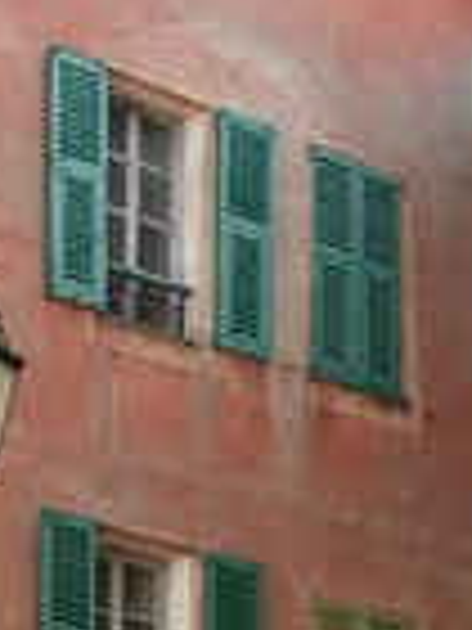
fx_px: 3582
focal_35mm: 197
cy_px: 862
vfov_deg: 9.8
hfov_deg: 7.5
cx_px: 571
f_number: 4
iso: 50
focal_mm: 6.9
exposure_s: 1/125
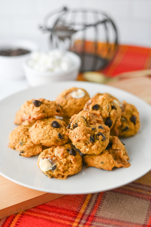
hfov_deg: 26.9
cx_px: 76
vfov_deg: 39.6
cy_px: 114
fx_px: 315
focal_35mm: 50
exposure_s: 1/125
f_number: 3.2
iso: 140
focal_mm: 50
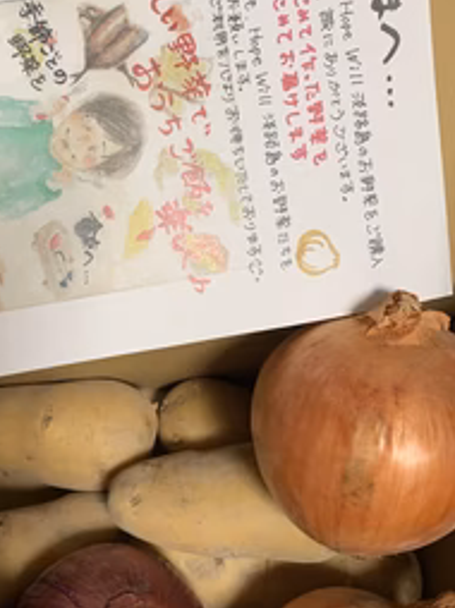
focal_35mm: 41
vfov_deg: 45.3
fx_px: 720
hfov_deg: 34.7
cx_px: 144
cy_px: 388
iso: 125
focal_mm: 4.25
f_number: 1.8
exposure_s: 1/48
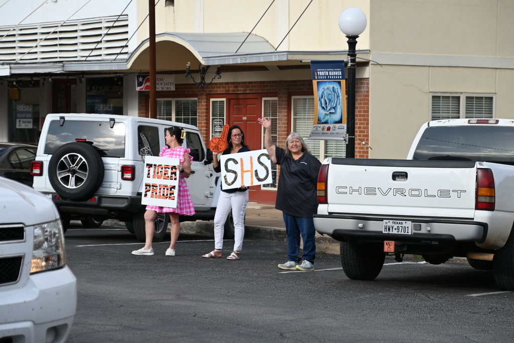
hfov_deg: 18.3
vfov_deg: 12.2
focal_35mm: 112
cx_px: 257
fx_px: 1599
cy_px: 172
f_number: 5.6
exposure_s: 1/500
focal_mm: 75
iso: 125
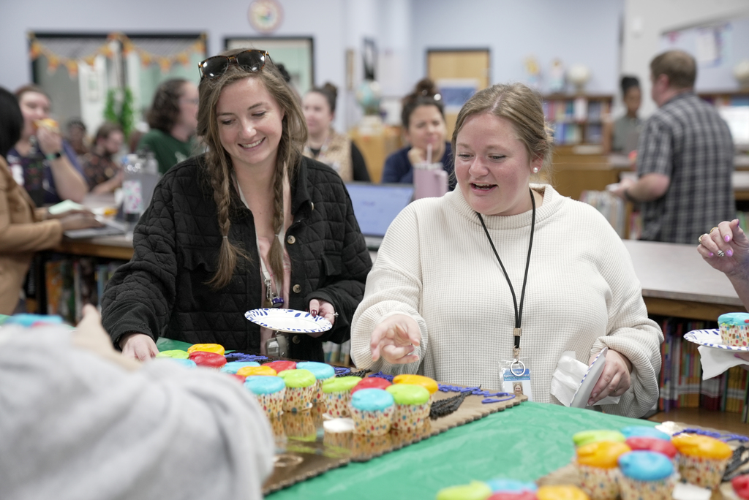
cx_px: 374
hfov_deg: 32.9
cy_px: 250
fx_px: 1270
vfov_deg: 22.3
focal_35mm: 61
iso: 800
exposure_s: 1/125
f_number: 2.8
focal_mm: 61
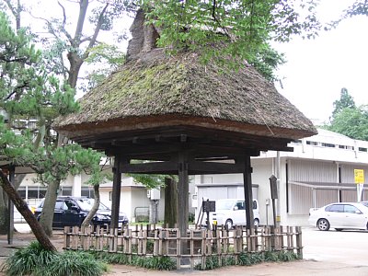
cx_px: 184
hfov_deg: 31.2
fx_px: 659
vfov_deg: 23.7
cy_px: 138
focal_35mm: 62
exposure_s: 1/60
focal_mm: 13.2
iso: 80
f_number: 4
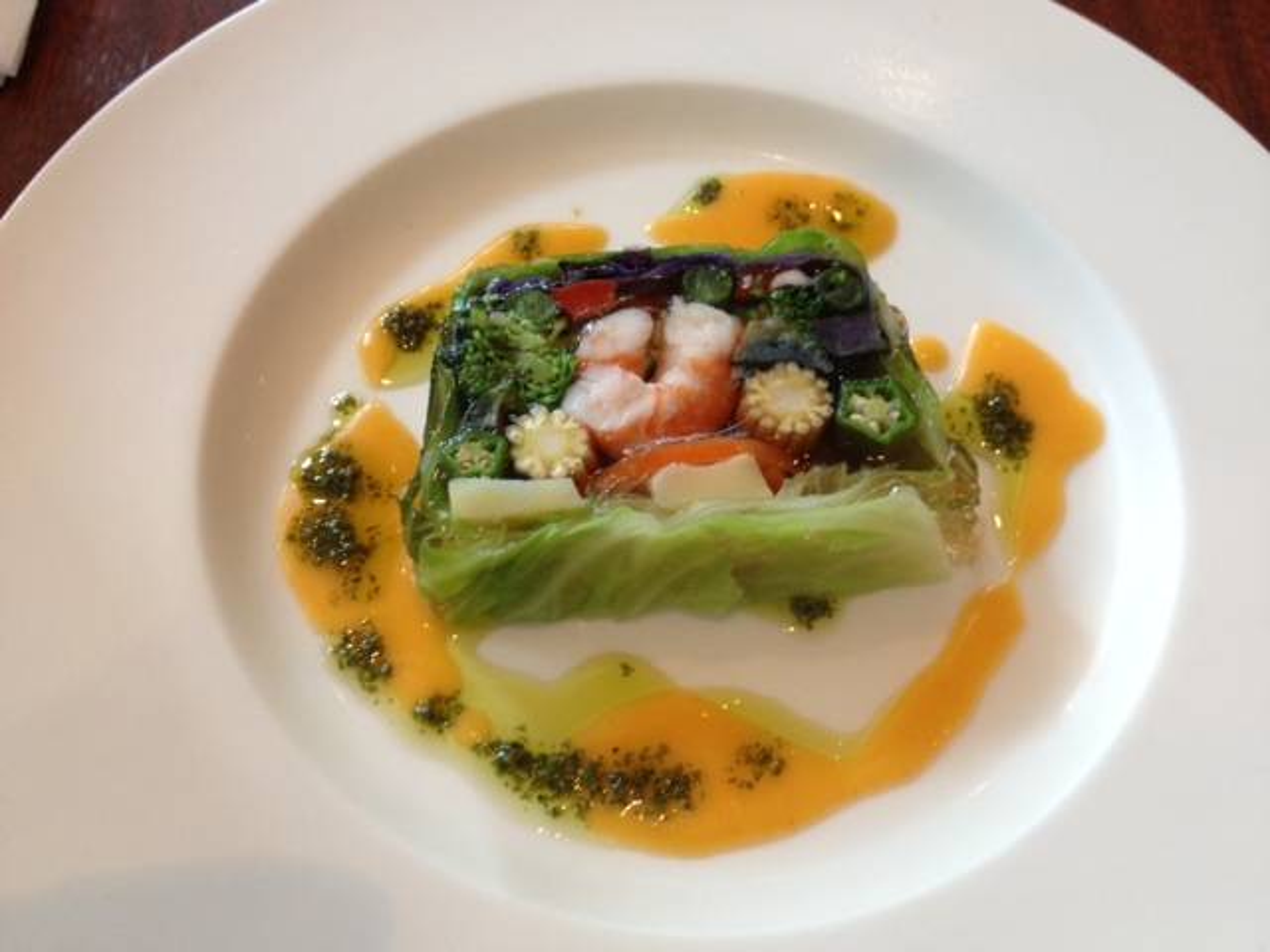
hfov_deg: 52.6
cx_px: 635
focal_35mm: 35
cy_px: 476
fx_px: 1284
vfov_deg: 40.7
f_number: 2.4
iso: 80
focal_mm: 4.28
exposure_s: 1/20
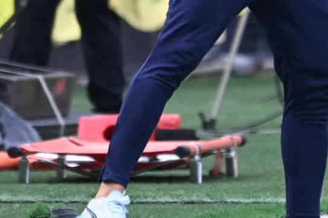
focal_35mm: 1937
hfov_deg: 1.1
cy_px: -60
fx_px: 17637
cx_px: 466
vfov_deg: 0.7
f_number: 5.6
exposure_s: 1/800
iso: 800
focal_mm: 390
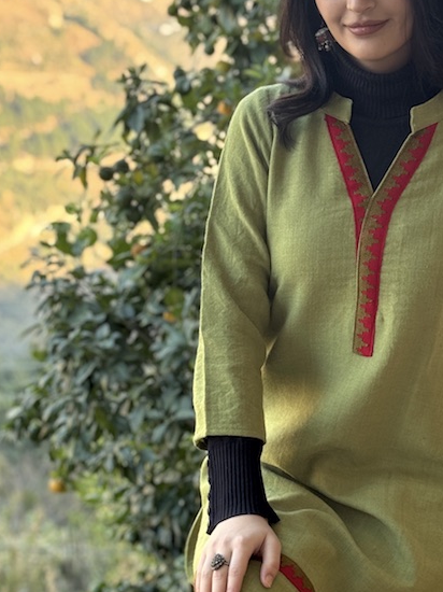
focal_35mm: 87
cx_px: 325
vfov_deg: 22.5
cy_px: 366
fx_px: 1486
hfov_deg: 16.9
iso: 64
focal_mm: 6.76
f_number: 1.78
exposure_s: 1/252
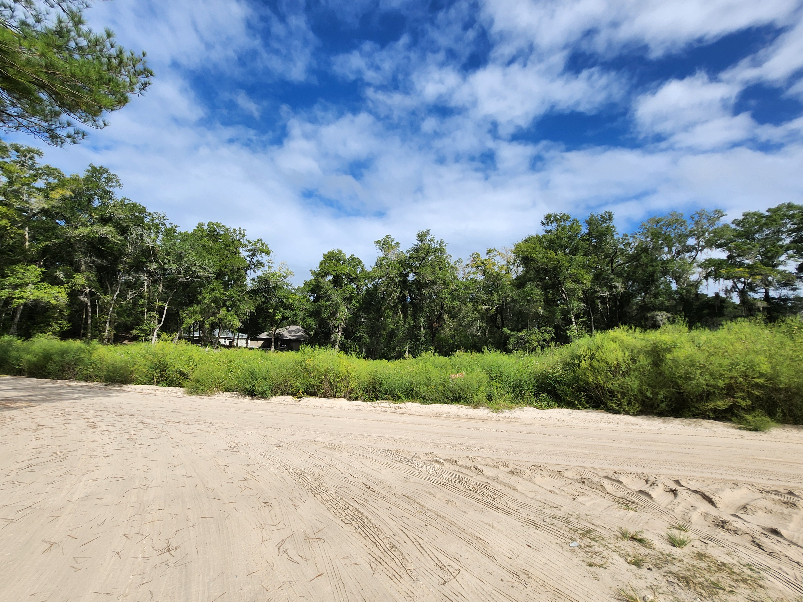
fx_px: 302
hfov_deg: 106.2
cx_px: 402
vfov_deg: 89.9
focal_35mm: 13
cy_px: 301
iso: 32
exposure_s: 1/1869
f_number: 2.2
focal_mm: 1.7
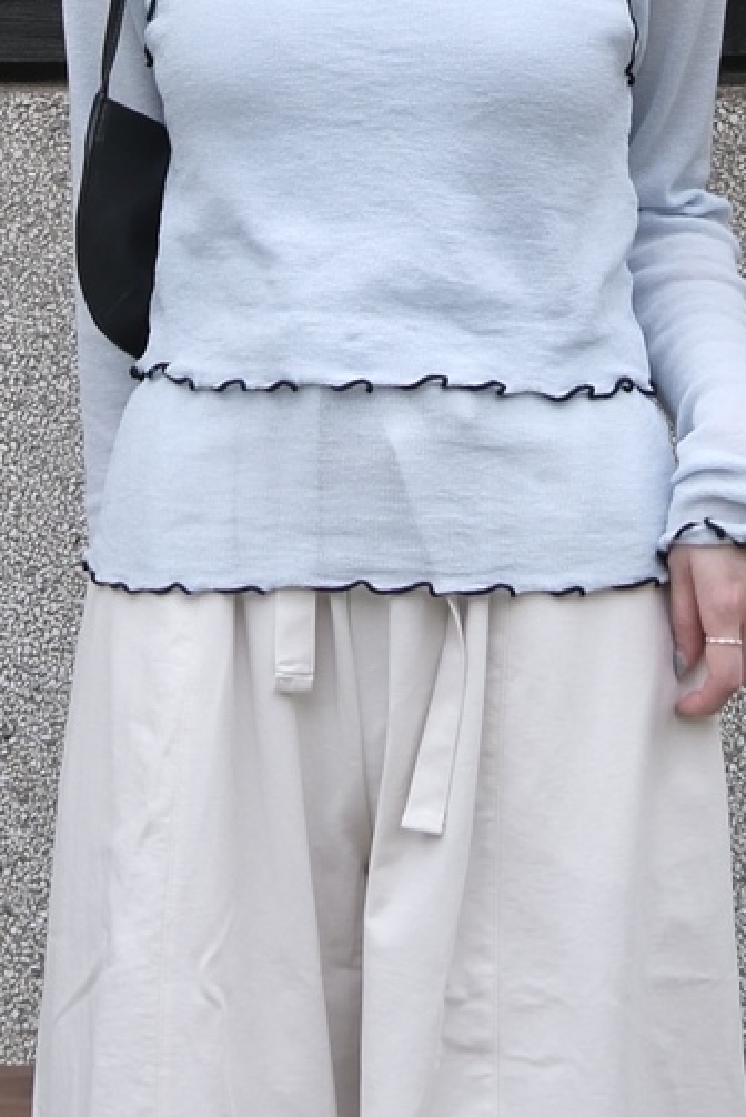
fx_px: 4438
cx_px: 309
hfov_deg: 9.6
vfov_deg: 14.0
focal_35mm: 143
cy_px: -138
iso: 125
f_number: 4
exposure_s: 1/56
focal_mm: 20.2
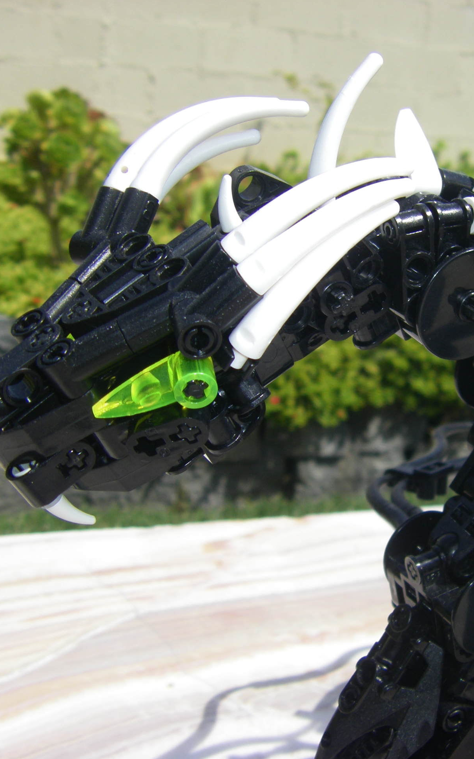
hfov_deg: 23.6
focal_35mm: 54
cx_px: 381
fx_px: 1116
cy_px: 380
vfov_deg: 37.5
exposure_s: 1/250
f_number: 7
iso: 64
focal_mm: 6.3
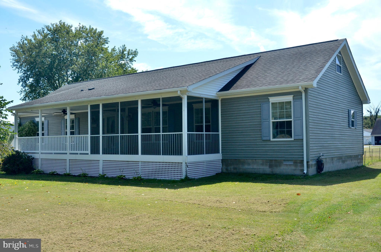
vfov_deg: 34.1
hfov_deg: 49.6
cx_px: 190
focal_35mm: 39
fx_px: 412
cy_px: 126
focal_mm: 26
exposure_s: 1/2000
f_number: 7.1
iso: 900
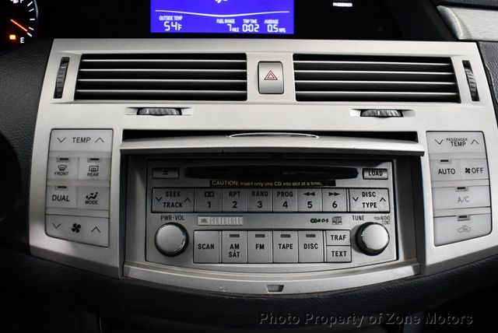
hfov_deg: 53.1
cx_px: 249
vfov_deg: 36.9
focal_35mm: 36
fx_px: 498
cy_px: 166
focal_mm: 18
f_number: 3.5
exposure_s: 1/125
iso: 2800
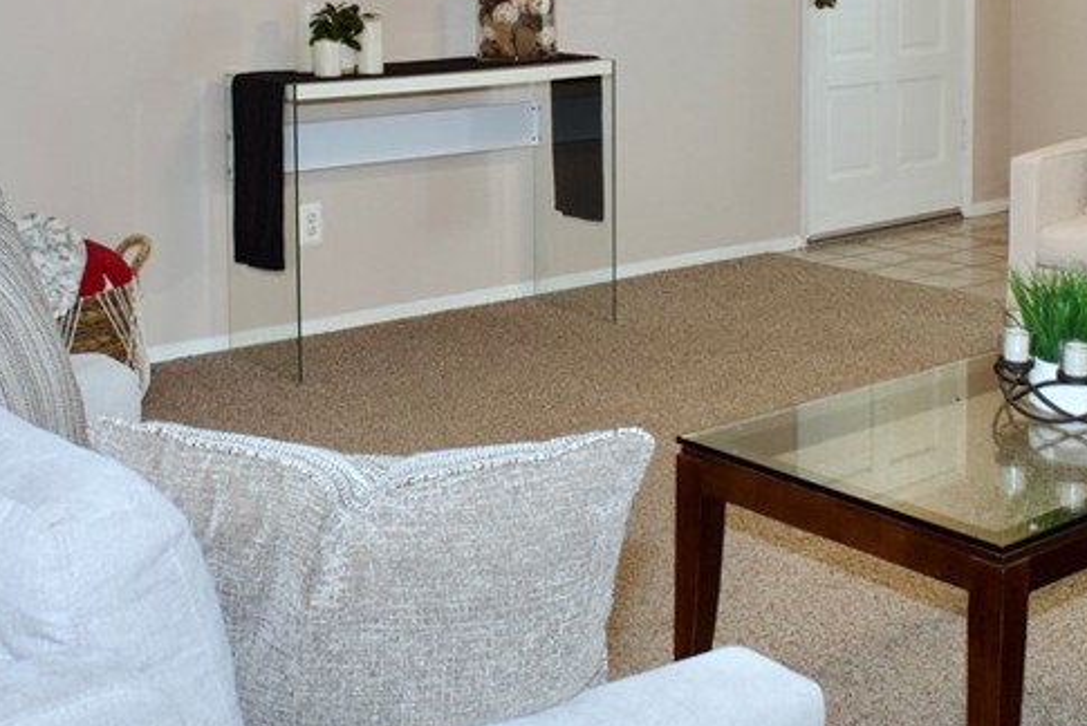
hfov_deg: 35.0
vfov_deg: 23.2
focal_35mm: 57
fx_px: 1722
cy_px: 84
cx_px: 484
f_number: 8
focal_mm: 18
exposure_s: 1/60
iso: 800
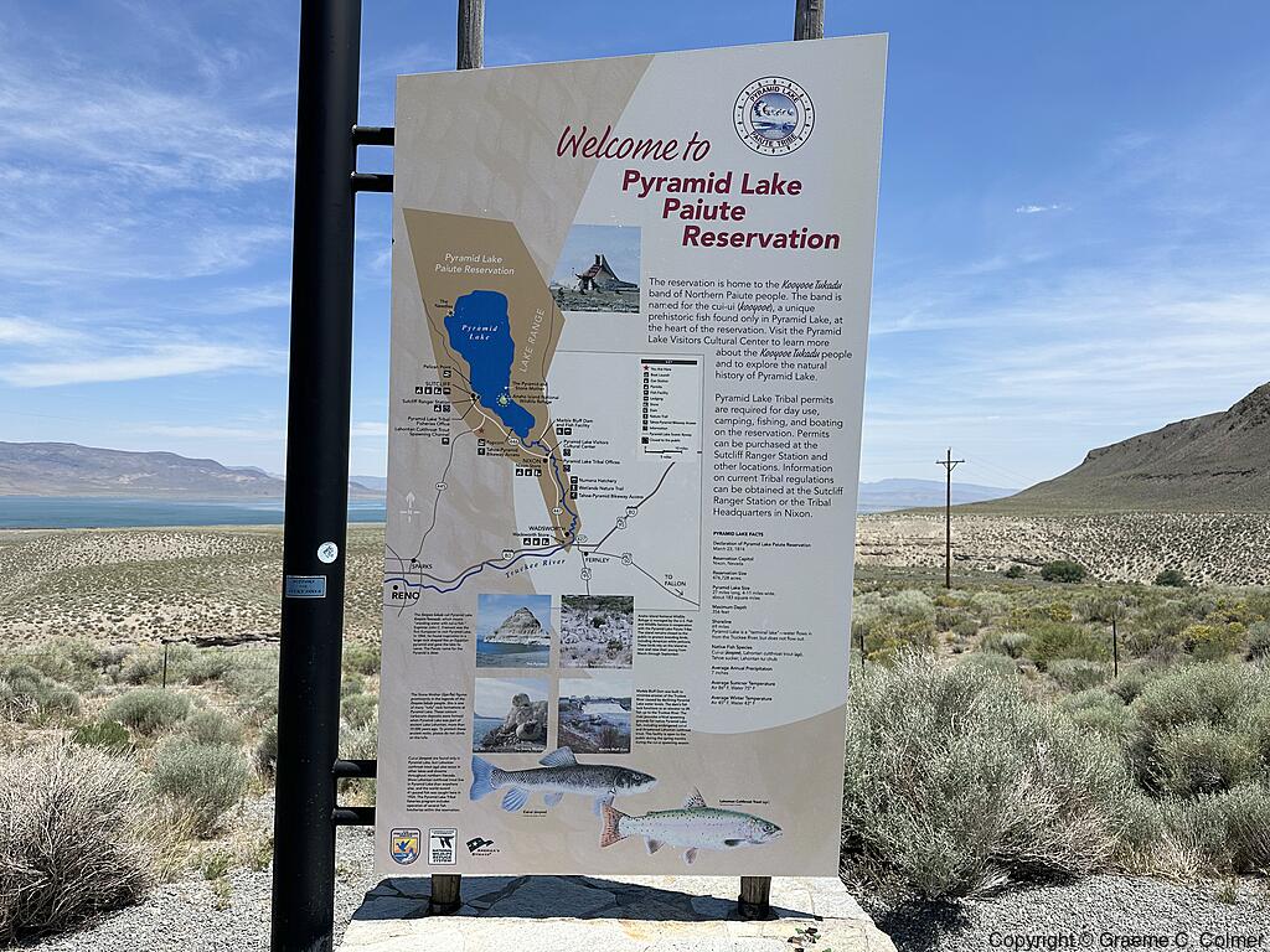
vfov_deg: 56.8
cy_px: 476
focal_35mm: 24
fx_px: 881
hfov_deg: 71.6
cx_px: 635
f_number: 1.78
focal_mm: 6.86
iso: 80
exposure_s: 1/7042
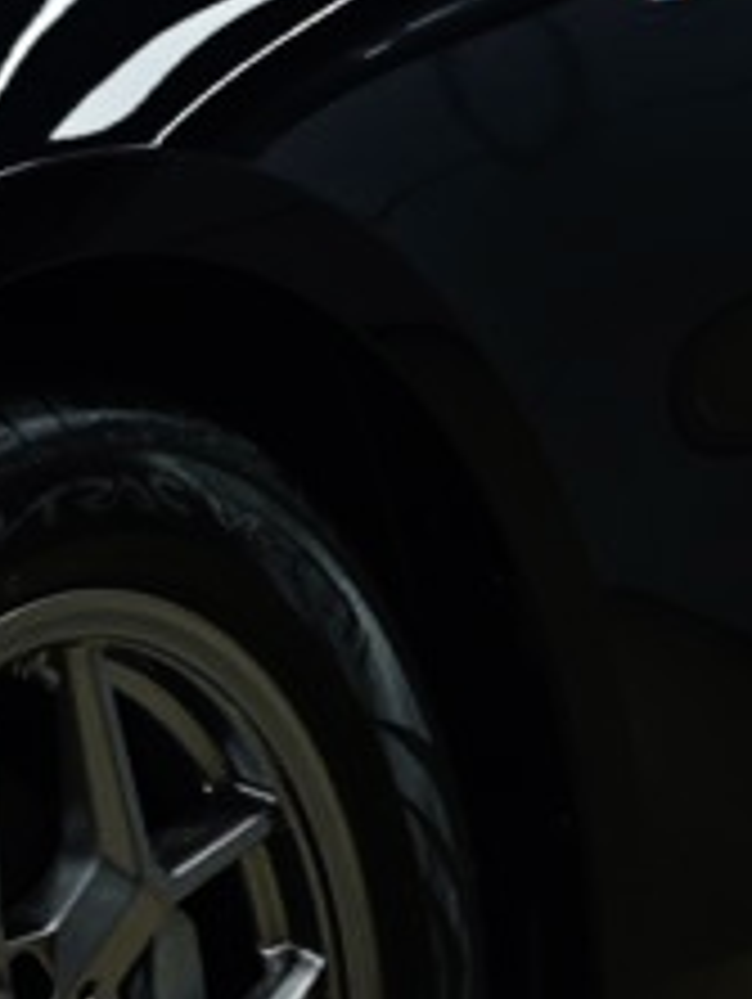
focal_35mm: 266
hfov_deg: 5.5
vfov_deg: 7.4
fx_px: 7690
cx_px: -428
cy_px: -198
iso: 200
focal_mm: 25.4
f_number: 2.8
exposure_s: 1/160
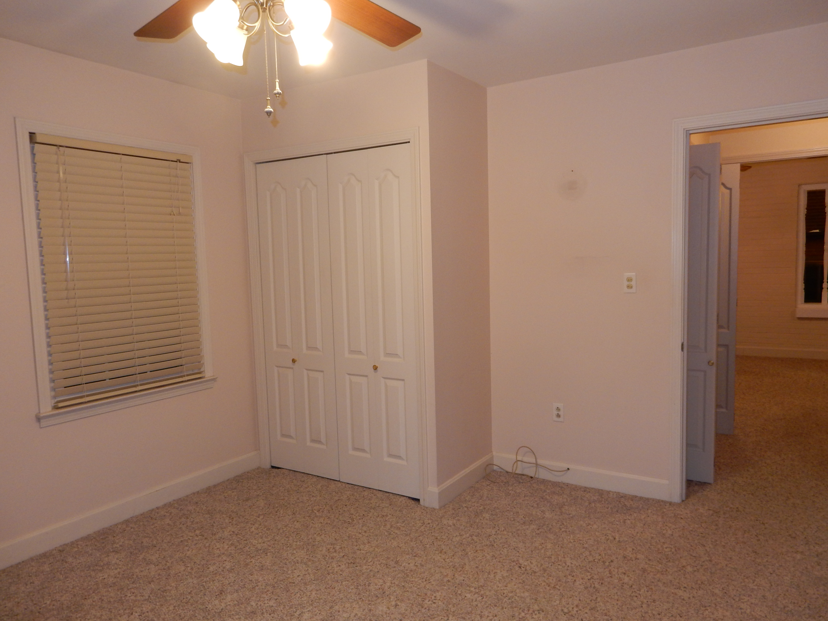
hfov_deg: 69.4
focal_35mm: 25
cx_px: 414
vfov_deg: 54.9
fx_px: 598
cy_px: 310
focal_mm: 4.5
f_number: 3.7
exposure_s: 1/30
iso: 200
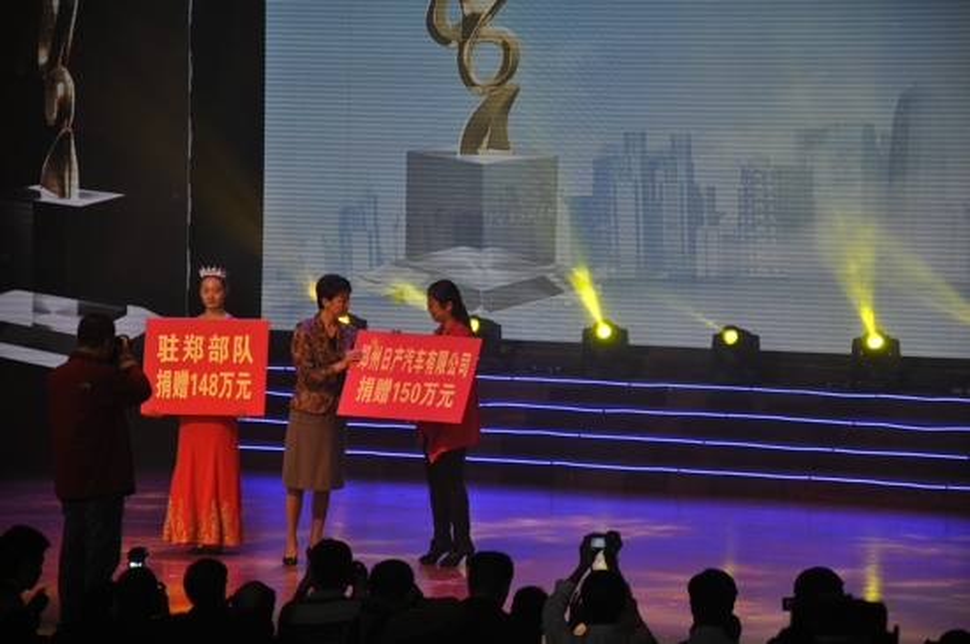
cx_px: 485
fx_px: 4237
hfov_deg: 13.1
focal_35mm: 158
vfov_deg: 8.7
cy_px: 322
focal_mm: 105
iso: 320
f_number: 5.6
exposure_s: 1/125
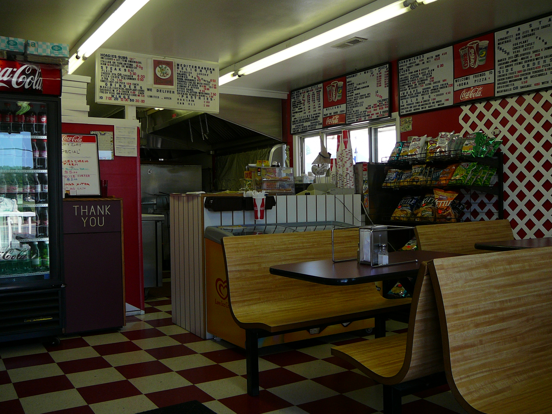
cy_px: 207
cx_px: 276
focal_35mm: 35
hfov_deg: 52.6
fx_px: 558
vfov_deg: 40.7
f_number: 2.8
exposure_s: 1/160
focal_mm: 5.2
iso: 80
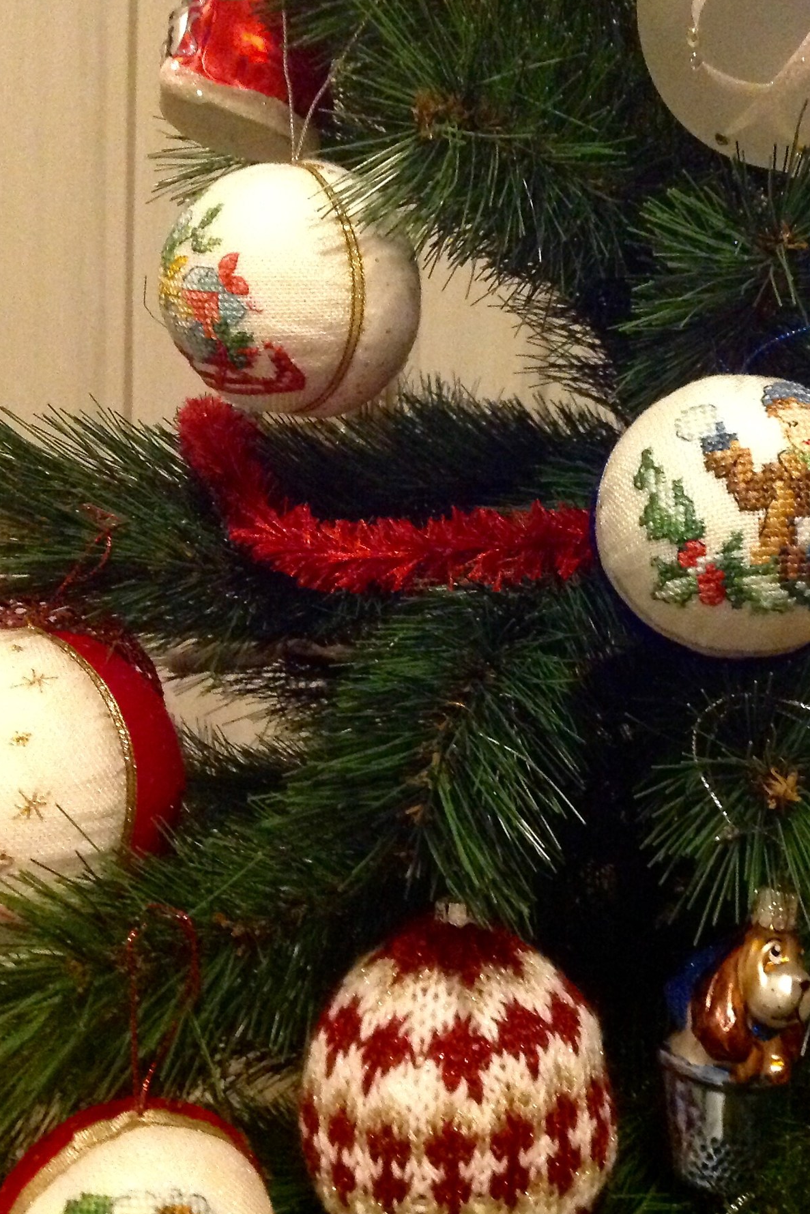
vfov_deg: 40.3
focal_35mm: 49
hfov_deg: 27.2
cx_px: 609
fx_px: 1653
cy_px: 604
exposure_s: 1/15
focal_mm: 4.28
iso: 800
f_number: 2.4
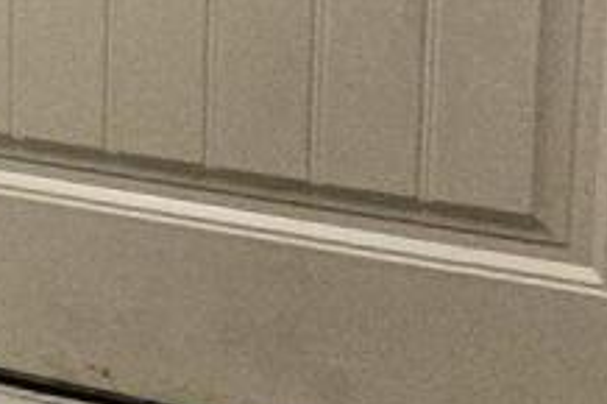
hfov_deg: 11.9
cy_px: -340
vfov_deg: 10.4
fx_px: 2089
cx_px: -1025
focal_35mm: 124
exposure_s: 1/60
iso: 250
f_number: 2.2
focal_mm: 1.7
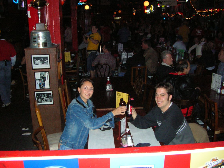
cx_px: 112
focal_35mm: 35
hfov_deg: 52.7
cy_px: 84
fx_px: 226
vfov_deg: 40.6
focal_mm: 5.8
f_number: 2.8
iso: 200
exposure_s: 1/60.1
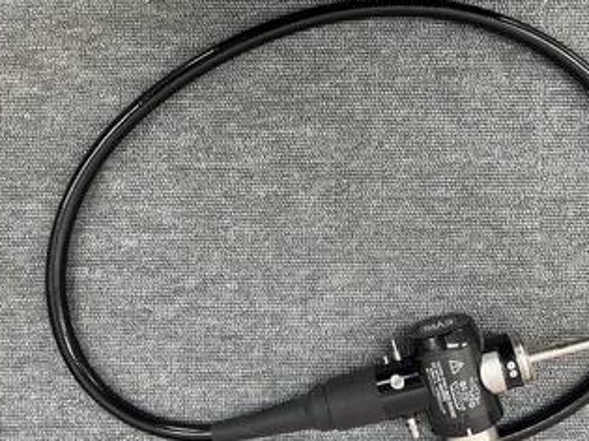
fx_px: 561
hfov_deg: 55.0
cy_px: 243
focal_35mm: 33
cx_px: 350
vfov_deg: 42.9
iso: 125
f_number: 1.5
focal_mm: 5.7
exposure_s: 1/120
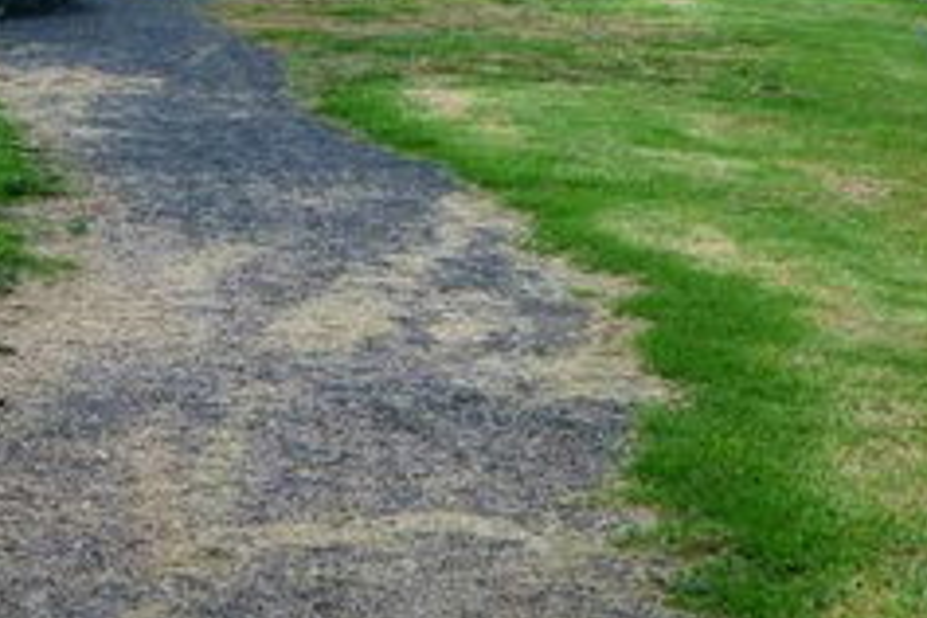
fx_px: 3090
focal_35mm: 120
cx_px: 289
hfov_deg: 17.0
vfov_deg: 11.3
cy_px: -43
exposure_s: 1/250
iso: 80
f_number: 4
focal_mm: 10.2
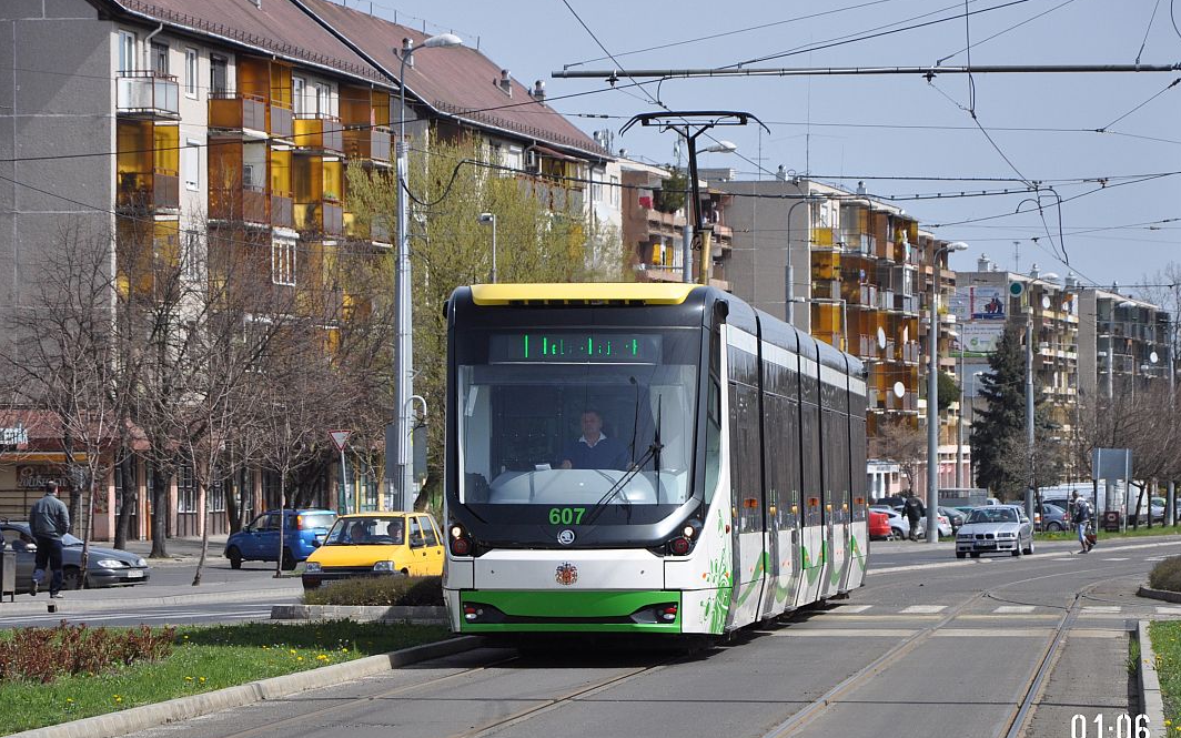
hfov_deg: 13.0
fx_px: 5198
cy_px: 380
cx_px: 590
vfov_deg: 8.1
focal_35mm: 162
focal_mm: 105
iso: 400
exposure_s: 1/1600
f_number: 6.3
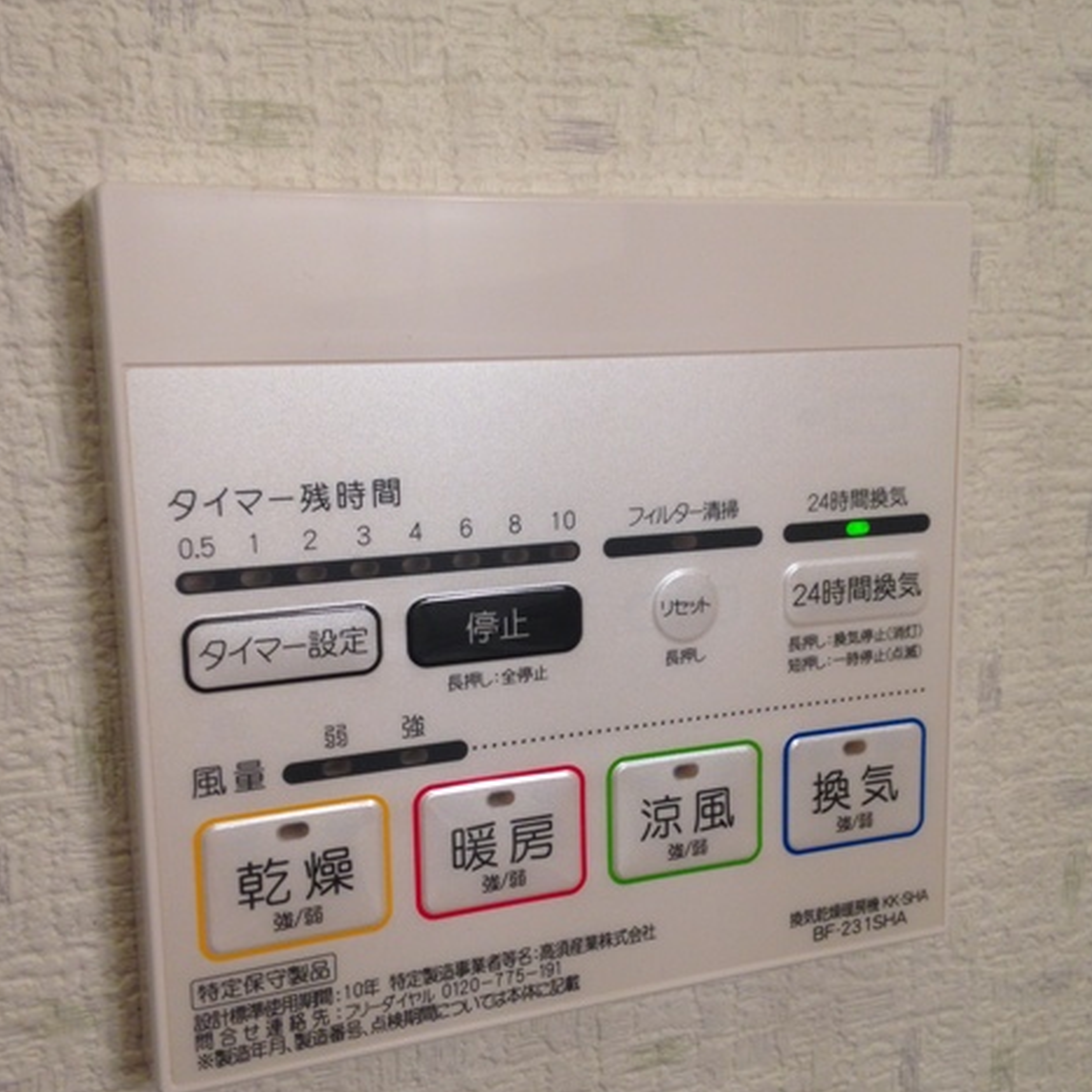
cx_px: 552
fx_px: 1428
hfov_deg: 41.9
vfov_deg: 41.8
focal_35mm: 40
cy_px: 594
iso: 50
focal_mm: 4.12
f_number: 2.4
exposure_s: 1/60
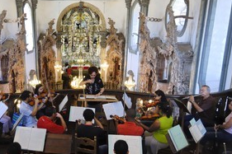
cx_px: 79
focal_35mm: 34
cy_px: 79
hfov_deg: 55.1
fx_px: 217
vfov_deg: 39.1
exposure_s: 1/13
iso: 200
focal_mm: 15
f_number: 4
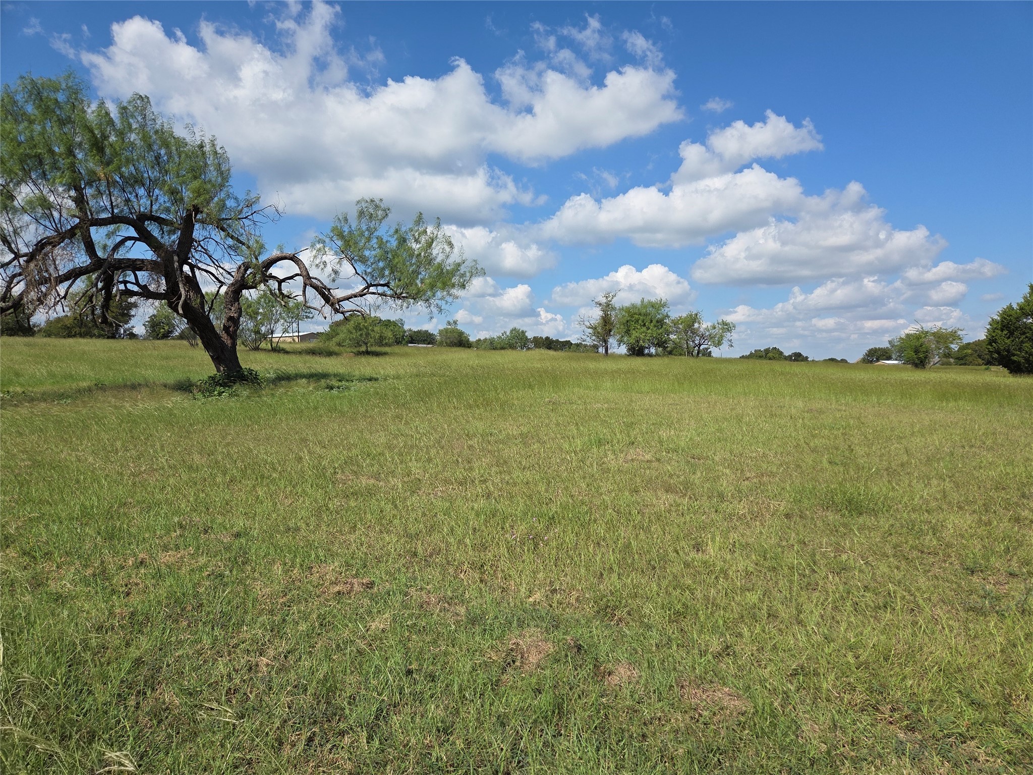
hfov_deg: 73.9
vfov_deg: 58.9
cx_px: 516
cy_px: 388
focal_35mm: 23
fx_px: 686
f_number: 1.8
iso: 80
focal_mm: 5.4
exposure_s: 1/7075
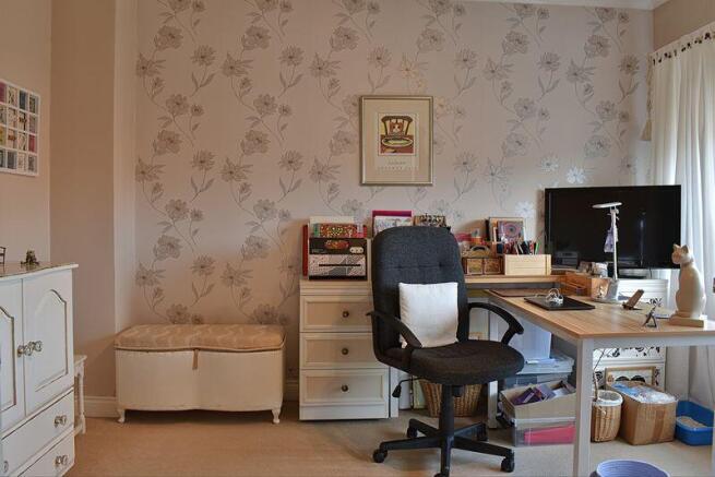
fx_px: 536
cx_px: 358
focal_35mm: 27
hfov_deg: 67.4
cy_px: 238
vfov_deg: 48.0
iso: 160
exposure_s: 1/4
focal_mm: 18
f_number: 13
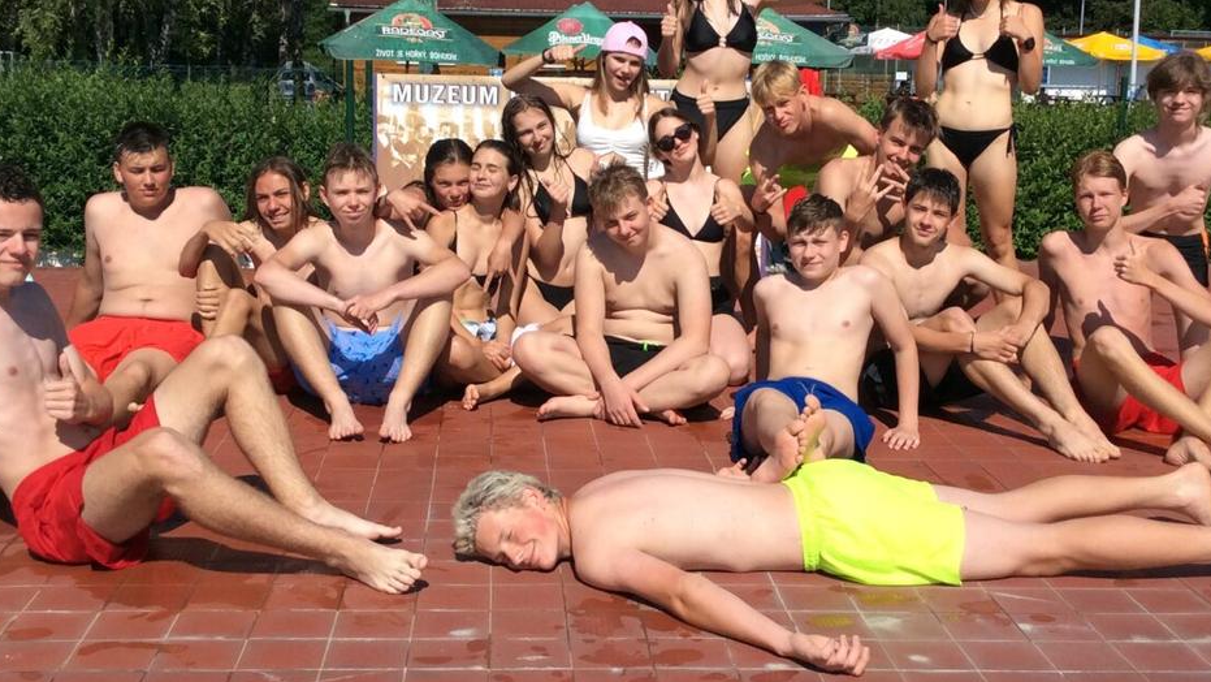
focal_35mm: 50
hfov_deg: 41.3
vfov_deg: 23.9
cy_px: 293
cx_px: 602
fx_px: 1606
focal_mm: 3.3
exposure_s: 1/2387
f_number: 2.4
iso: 32
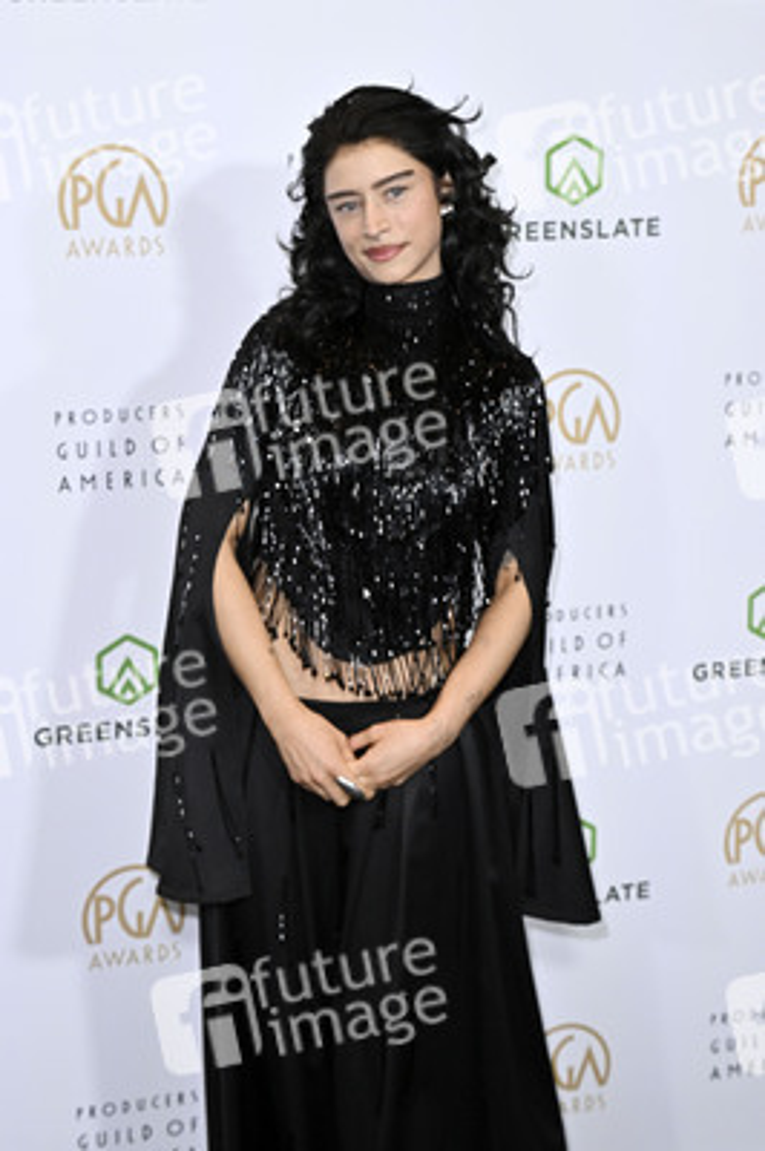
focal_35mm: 65
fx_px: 2075
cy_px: 576
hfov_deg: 20.9
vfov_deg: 31.0
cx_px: 382
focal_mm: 65
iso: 2000
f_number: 5.6
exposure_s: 1/320
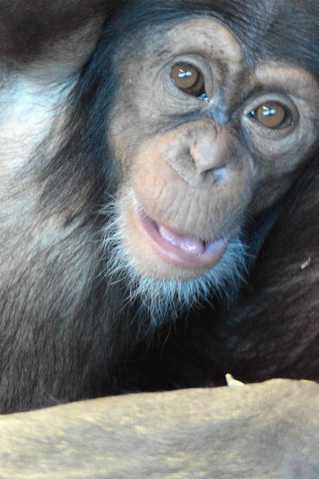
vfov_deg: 2.2
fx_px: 12267
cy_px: 139
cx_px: 167
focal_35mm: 923
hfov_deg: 1.5
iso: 3200
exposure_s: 1/40
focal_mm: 380
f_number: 6
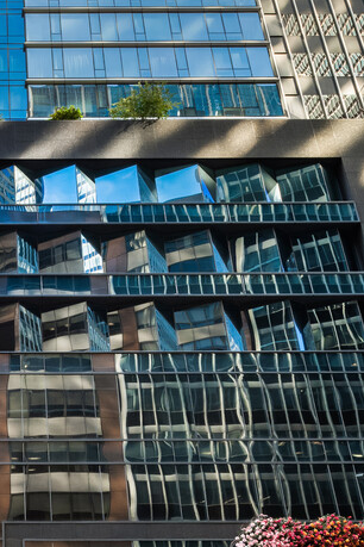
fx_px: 561
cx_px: -22
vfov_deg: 44.8
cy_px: 12
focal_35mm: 37
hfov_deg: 32.3
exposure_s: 1/15
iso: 640
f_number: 22
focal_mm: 17
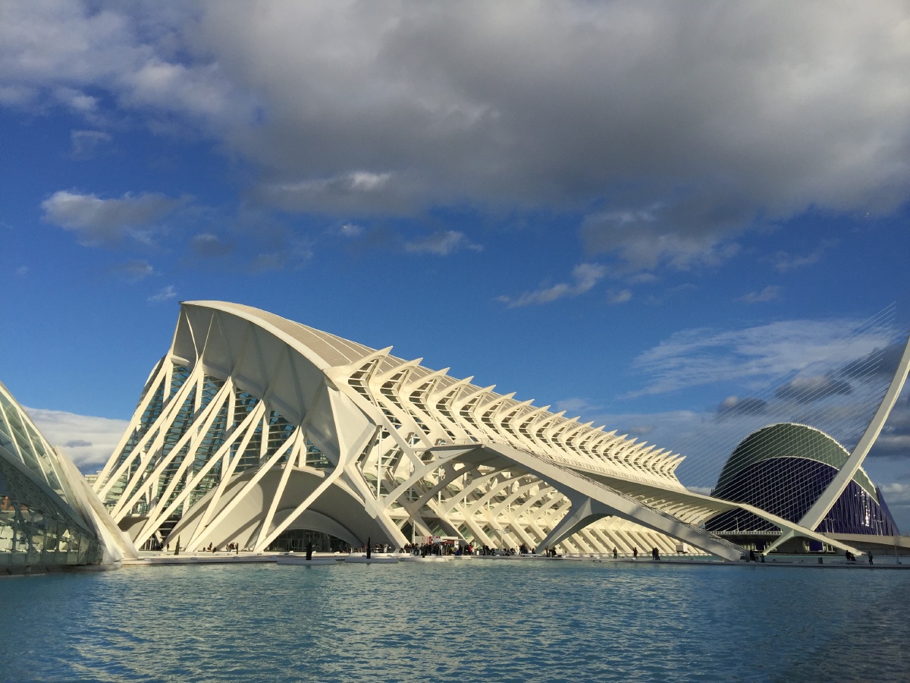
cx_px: 455
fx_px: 762
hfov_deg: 61.7
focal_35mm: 29
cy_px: 342
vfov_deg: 48.2
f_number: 2.2
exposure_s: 1/3597
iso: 32
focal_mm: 4.15
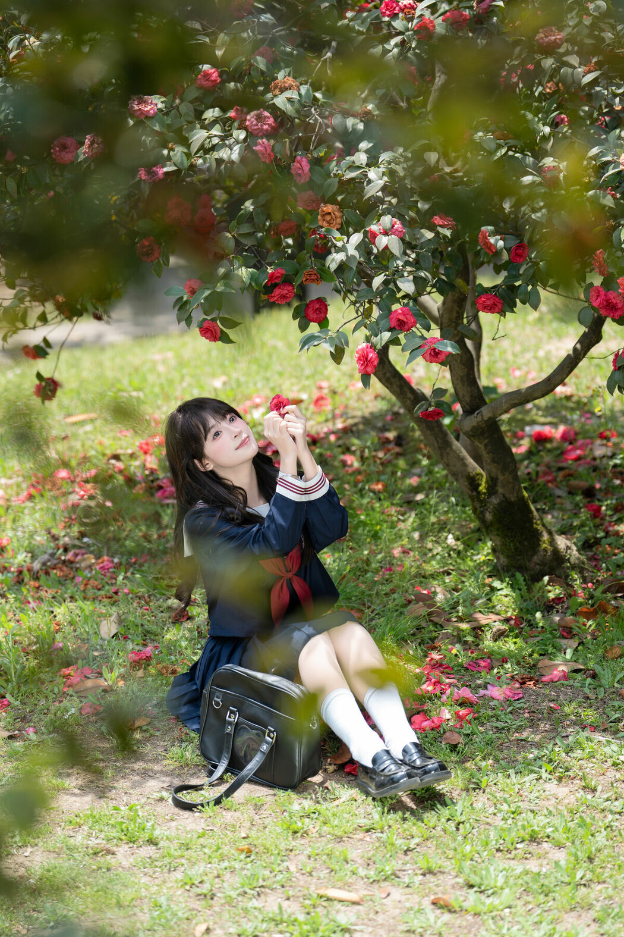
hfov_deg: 12.3
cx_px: 312
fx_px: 2886
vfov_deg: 18.4
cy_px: 468
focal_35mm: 111
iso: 100
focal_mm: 111
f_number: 2.8
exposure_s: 1/320
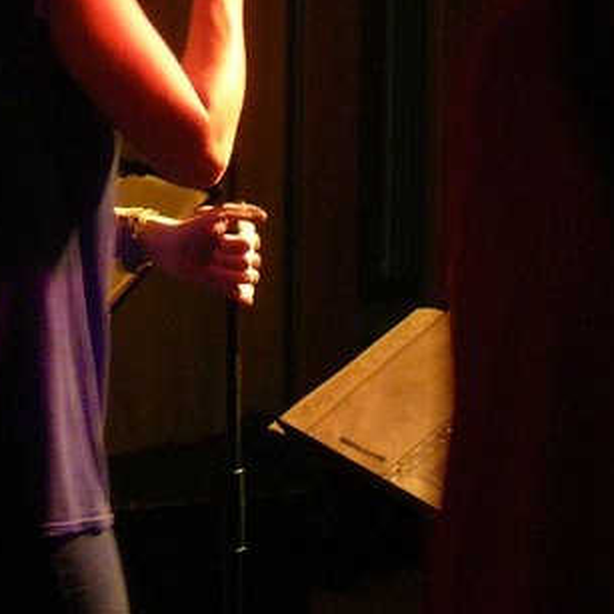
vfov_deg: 14.0
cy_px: 130
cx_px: 48
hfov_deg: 13.9
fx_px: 2488
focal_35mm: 124
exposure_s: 1/8
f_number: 3.2
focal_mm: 6.4
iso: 200
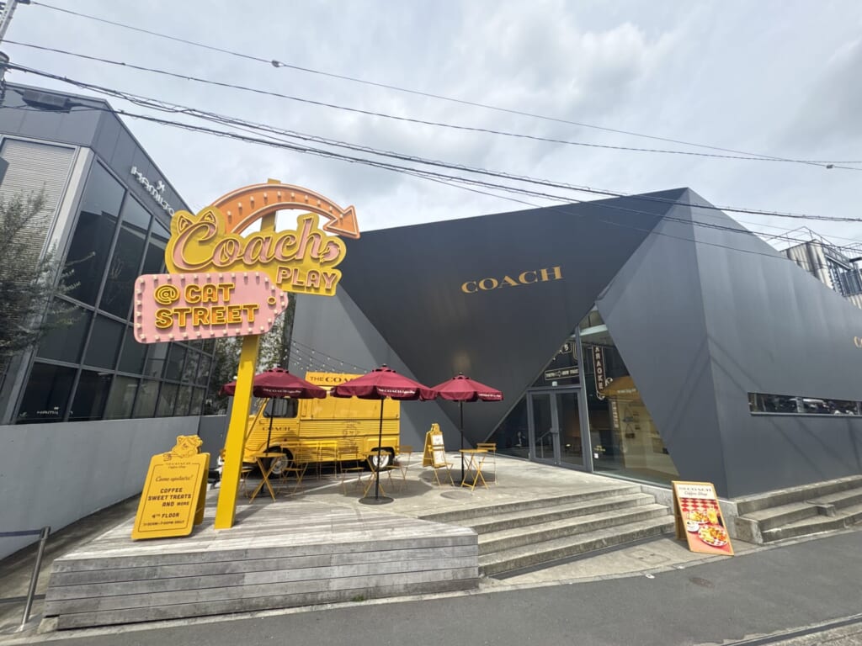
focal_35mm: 14
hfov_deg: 102.1
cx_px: 431
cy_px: 323
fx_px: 349
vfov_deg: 85.7
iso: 64
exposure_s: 1/1160
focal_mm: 2.22
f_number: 2.2
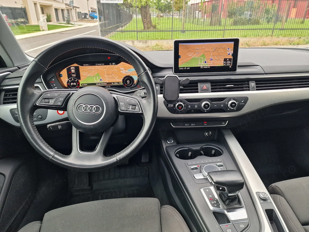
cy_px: 116
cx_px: 154
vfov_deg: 58.9
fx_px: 205
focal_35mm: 23
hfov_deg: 73.9
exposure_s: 1/180
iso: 50
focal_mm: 6.4
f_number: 1.8
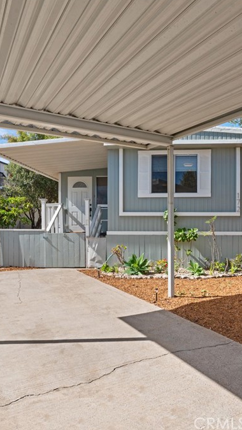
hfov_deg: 42.6
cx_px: 150
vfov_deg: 69.8
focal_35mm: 27
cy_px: 215
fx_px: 308
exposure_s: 1/180
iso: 160
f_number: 11
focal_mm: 17
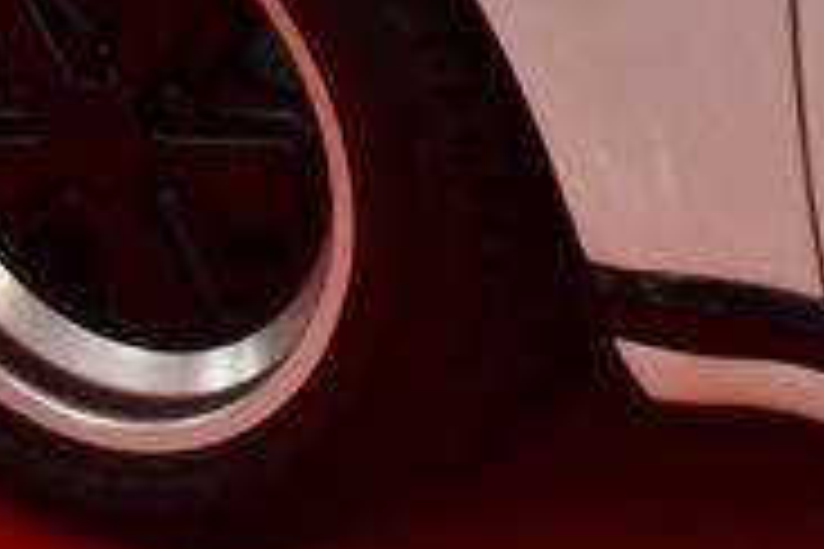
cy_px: -400
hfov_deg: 12.4
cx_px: 842
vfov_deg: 8.1
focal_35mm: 164
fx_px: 3753
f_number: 4
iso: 900
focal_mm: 26
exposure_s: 1/60
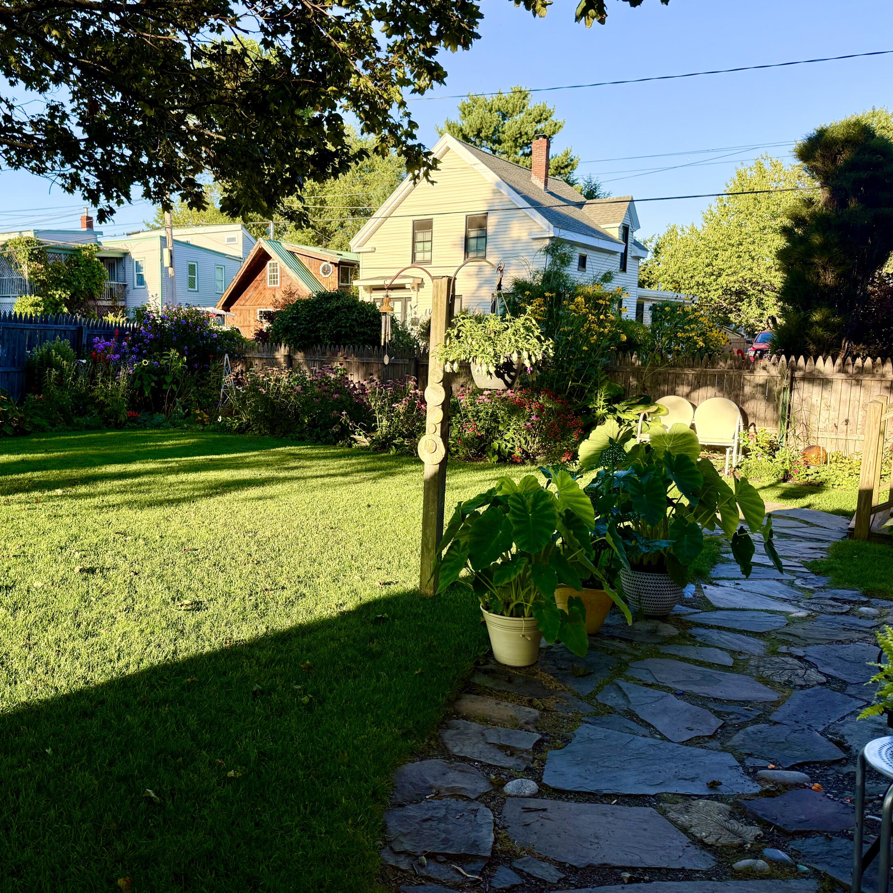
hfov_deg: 54.6
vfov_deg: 55.6
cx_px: 302
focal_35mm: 29
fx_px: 846
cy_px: 447
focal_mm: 6.76
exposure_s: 1/1060
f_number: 1.78
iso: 100
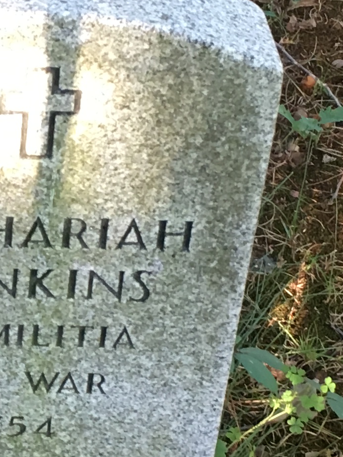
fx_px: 1677
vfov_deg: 15.5
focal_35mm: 127
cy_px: 297
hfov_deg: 11.4
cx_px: -76
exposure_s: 1/30
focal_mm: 4.15
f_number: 2.2
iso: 80
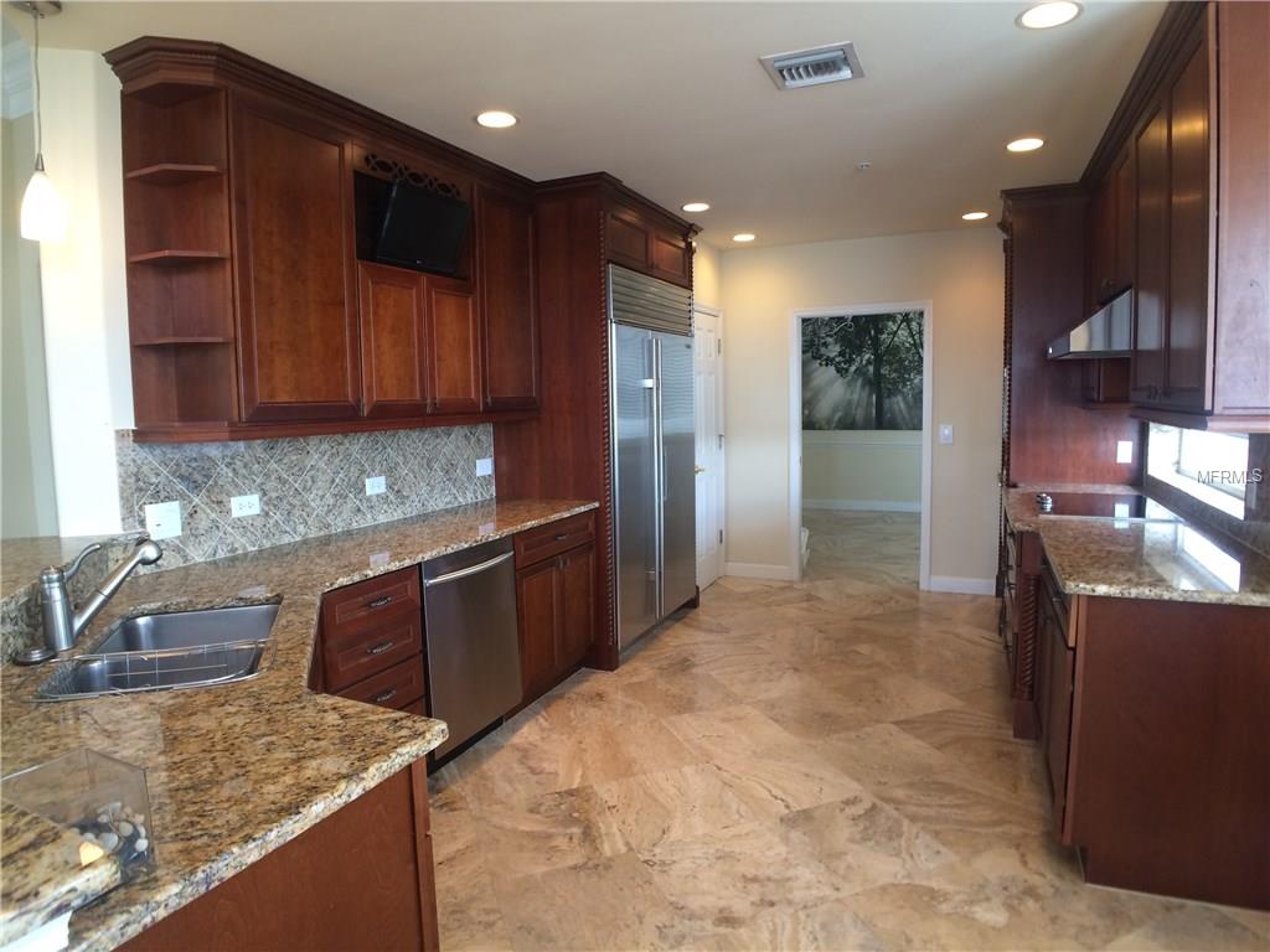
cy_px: 476
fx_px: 1064
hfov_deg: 61.7
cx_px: 635
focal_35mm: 29
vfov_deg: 48.2
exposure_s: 1/30
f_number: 2.2
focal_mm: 4.15
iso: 50
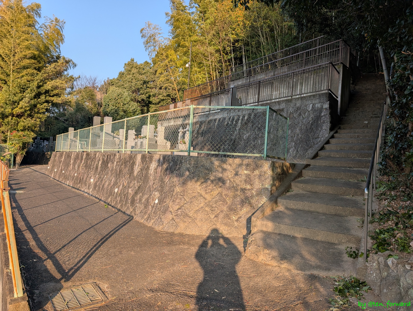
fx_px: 287
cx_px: 206
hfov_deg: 71.5
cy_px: 156
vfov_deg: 56.9
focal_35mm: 24
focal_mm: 6.9
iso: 22
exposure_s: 1/351
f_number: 1.68
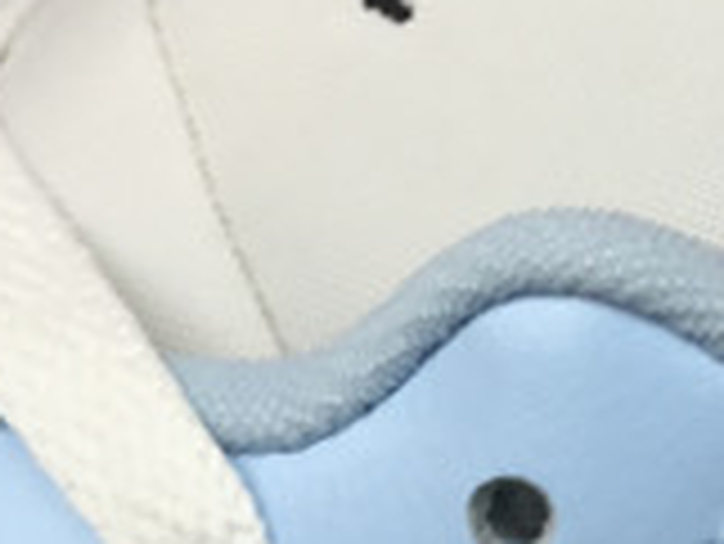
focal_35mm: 173
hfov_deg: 11.4
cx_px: 558
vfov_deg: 8.4
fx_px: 3621
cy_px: 825
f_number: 2.4
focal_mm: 3.3
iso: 25
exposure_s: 1/174
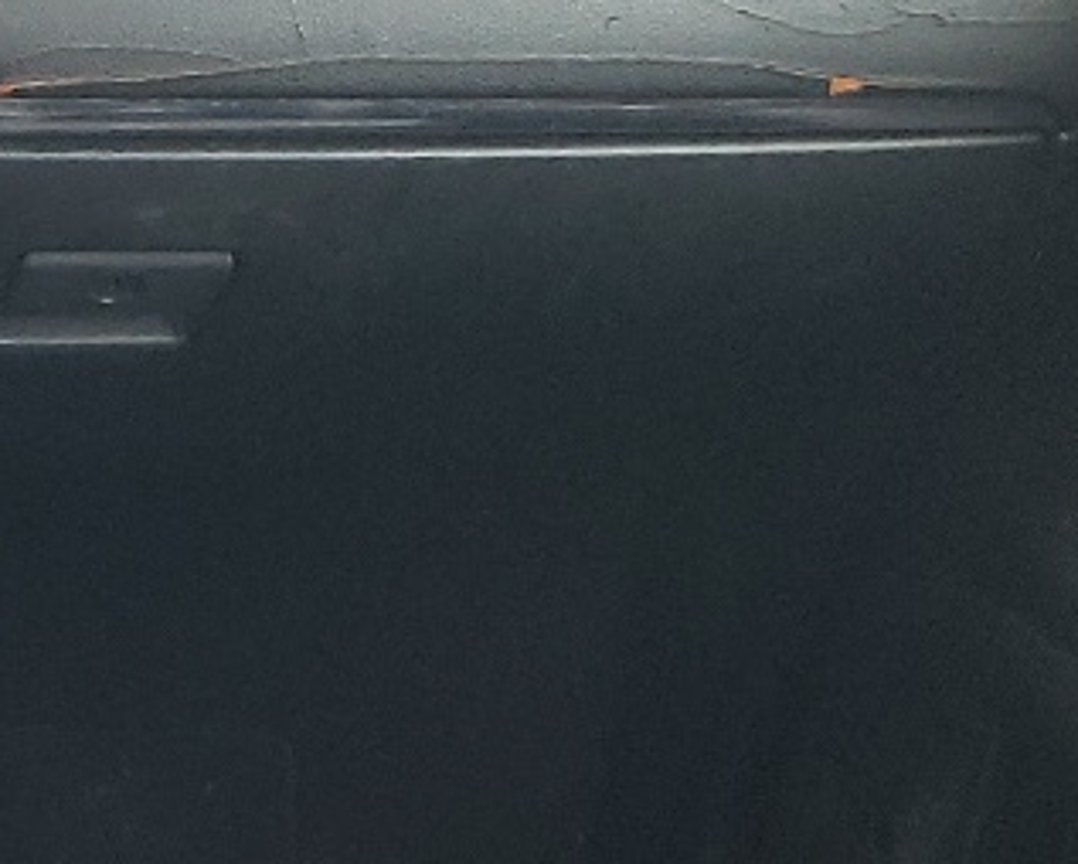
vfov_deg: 11.7
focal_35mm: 128
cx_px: -847
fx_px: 4086
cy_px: 1109
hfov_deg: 13.5
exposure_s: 1/120
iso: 91
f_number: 1.5
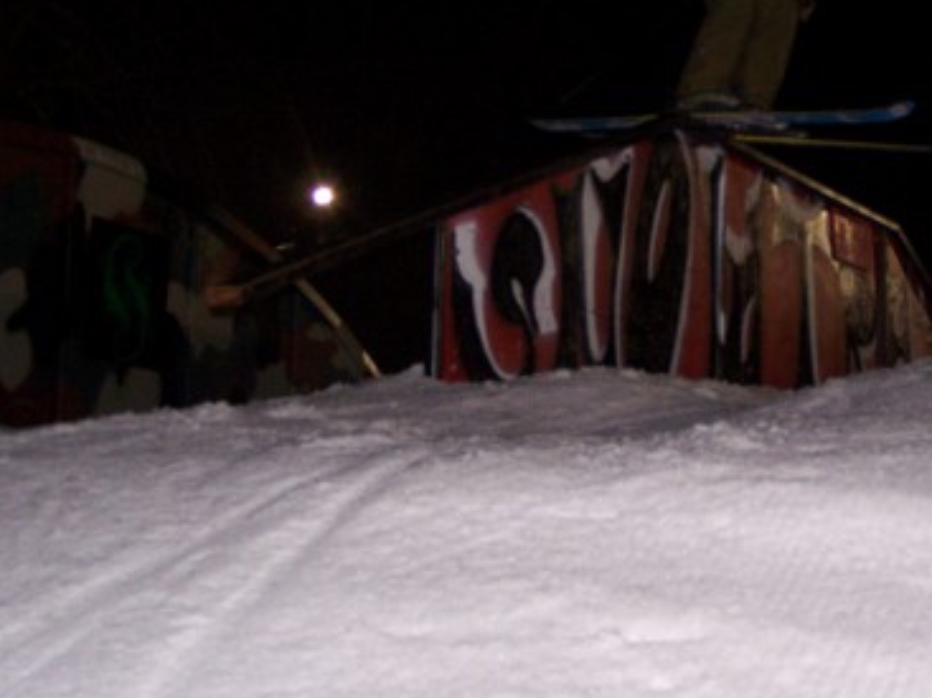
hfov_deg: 24.4
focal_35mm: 79
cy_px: 253
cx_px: 739
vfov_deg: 18.6
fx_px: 2126
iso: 140
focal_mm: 8
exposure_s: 1/60
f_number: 3
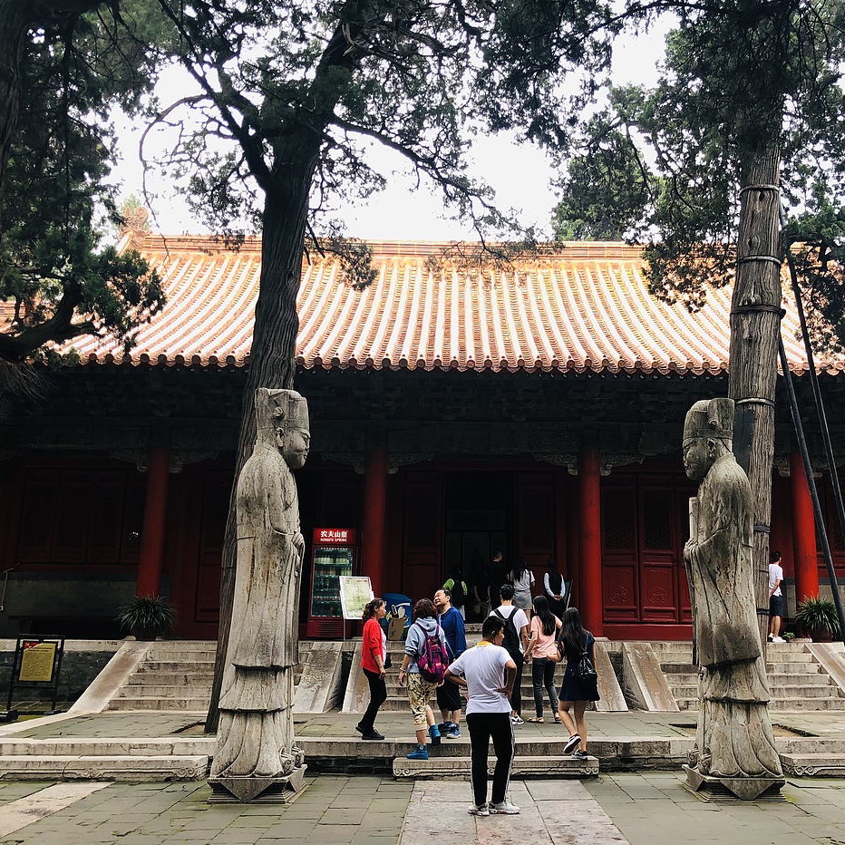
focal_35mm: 34
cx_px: 488
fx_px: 939
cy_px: 430
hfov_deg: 48.3
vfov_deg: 48.4
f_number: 1.8
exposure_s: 1/120
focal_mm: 4
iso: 25
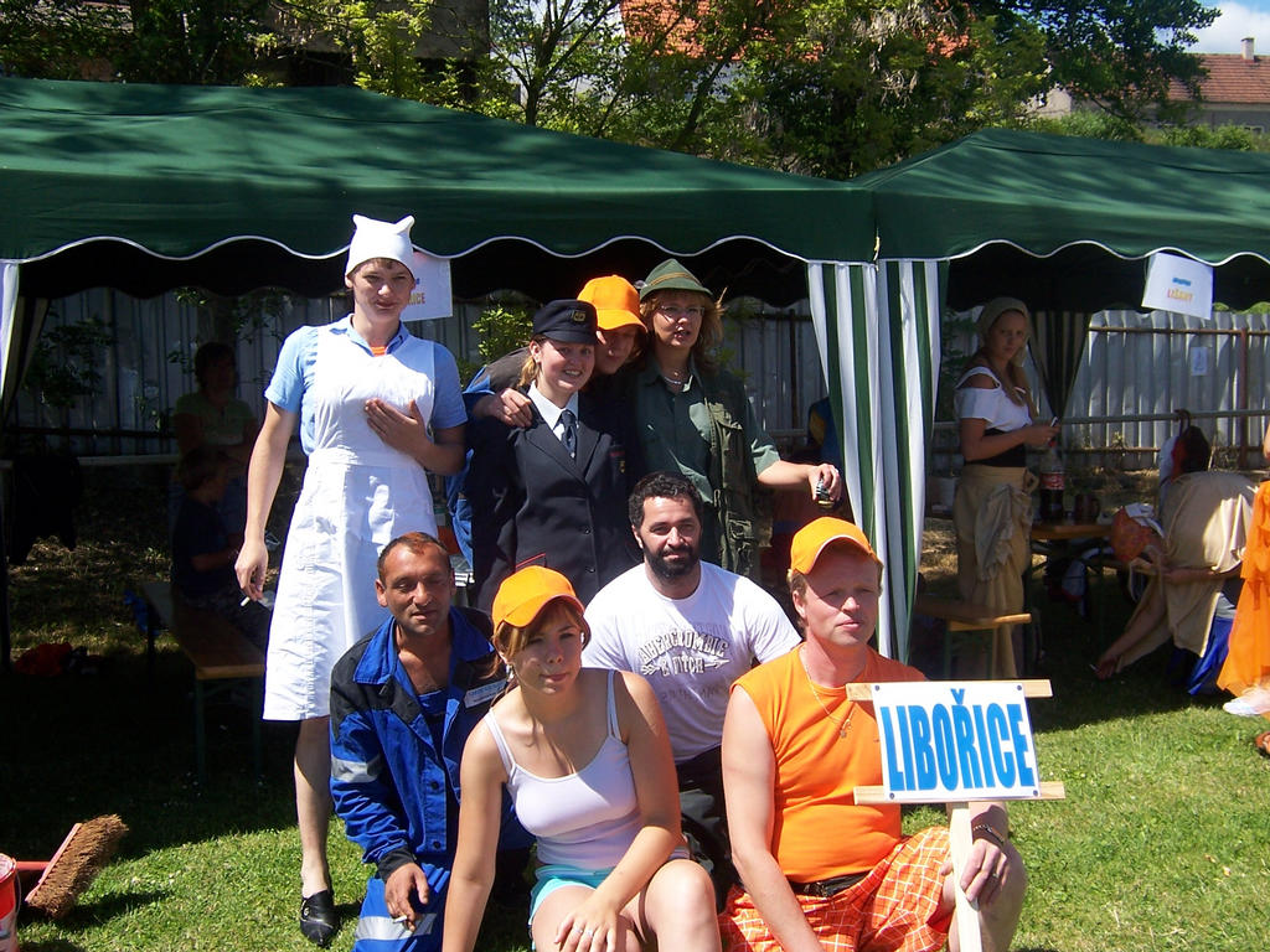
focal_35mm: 40
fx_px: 1468
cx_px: 635
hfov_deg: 46.8
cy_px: 476
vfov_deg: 36.0
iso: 80
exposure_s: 1/750
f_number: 4
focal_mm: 6.7
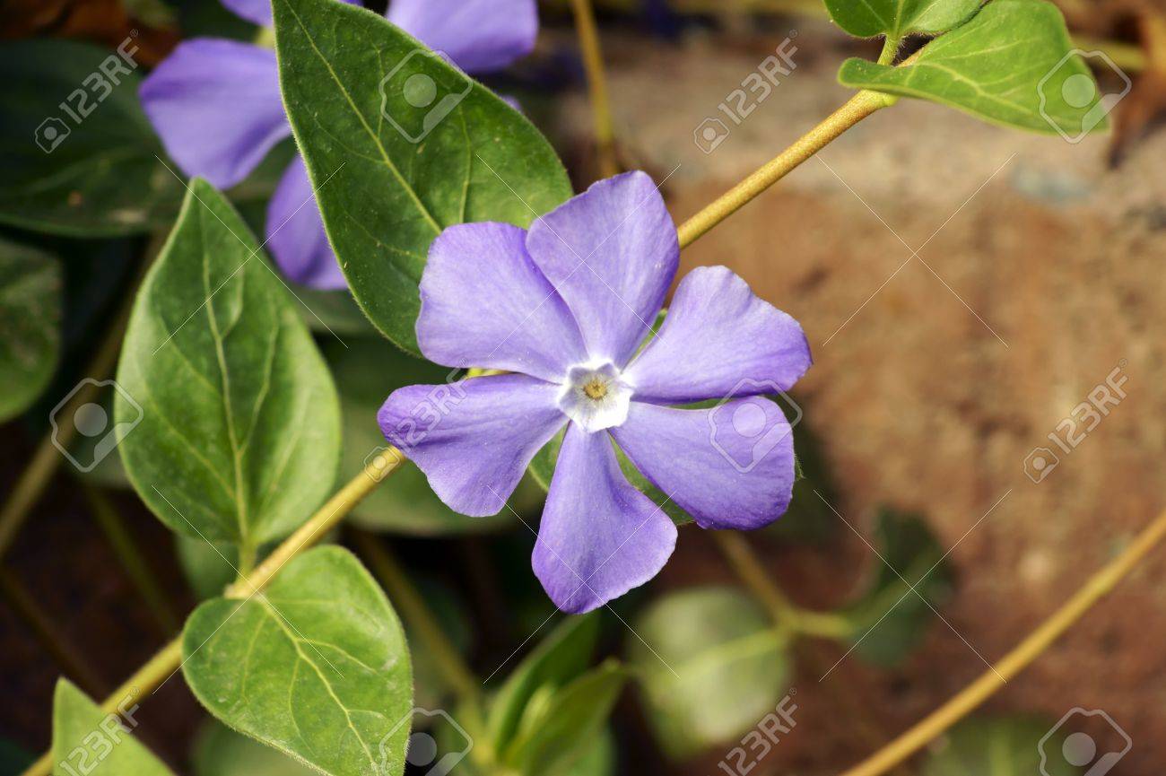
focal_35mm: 165
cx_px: 583
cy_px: 388
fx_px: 5341
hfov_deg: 12.5
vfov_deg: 8.3
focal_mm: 110
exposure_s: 1/250
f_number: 7.1
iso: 200
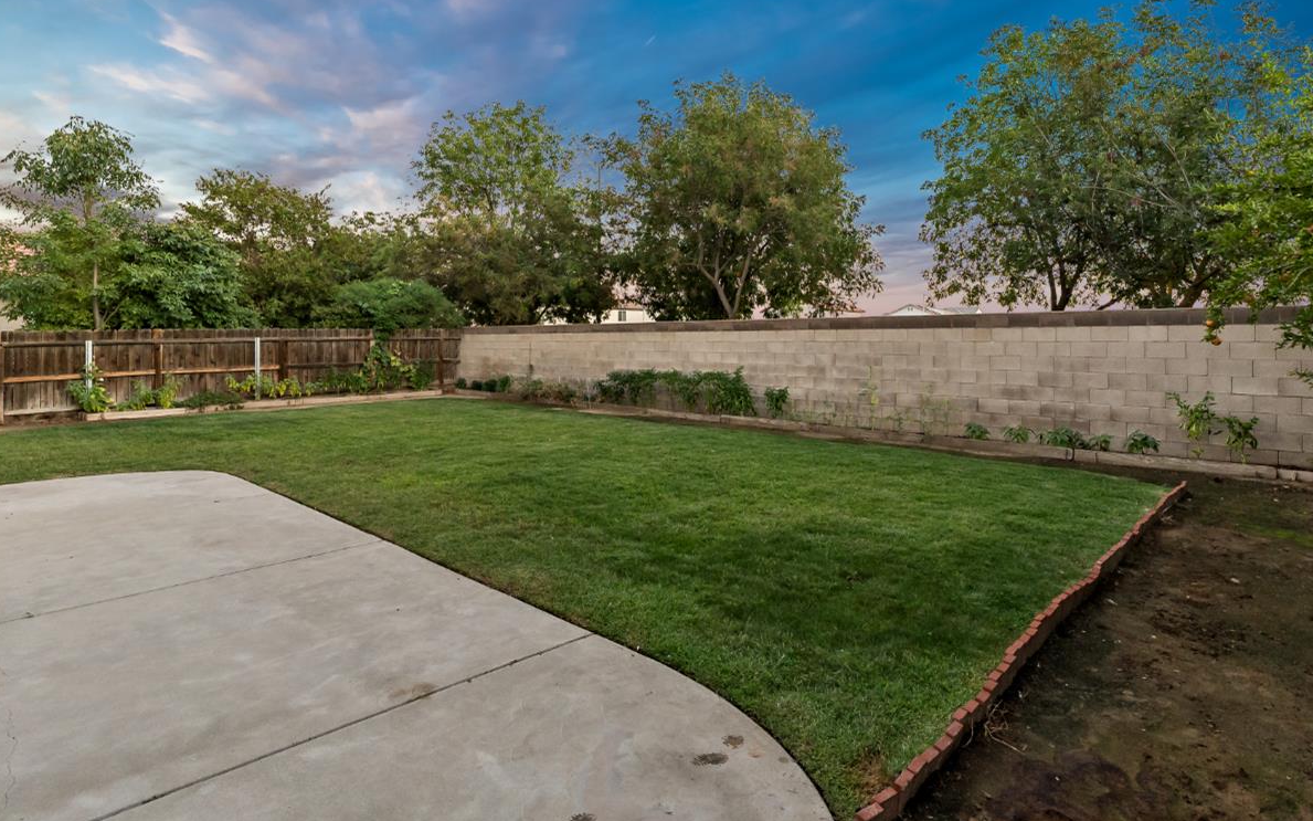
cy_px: 369
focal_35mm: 18
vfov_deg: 64.8
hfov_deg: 91.1
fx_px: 644
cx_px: 657
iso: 2000
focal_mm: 14
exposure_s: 1/160
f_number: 4
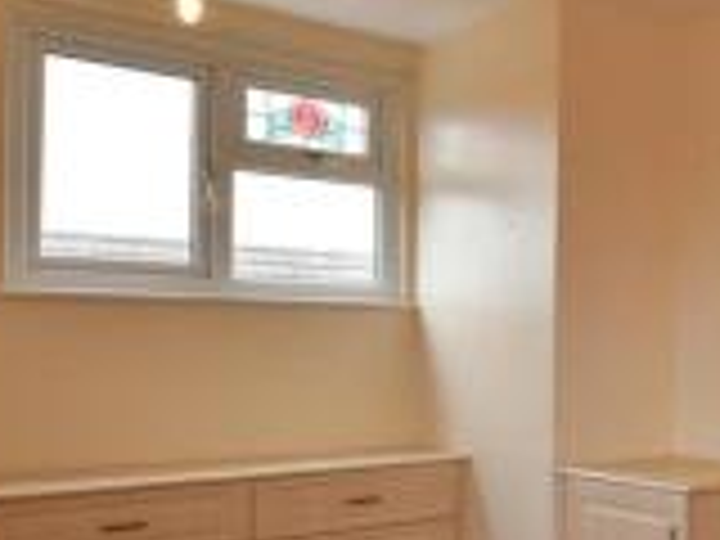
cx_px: 932
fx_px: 894
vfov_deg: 33.4
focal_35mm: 43
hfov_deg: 32.9
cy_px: 344
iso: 160
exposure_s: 1/5
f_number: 8
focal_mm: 10
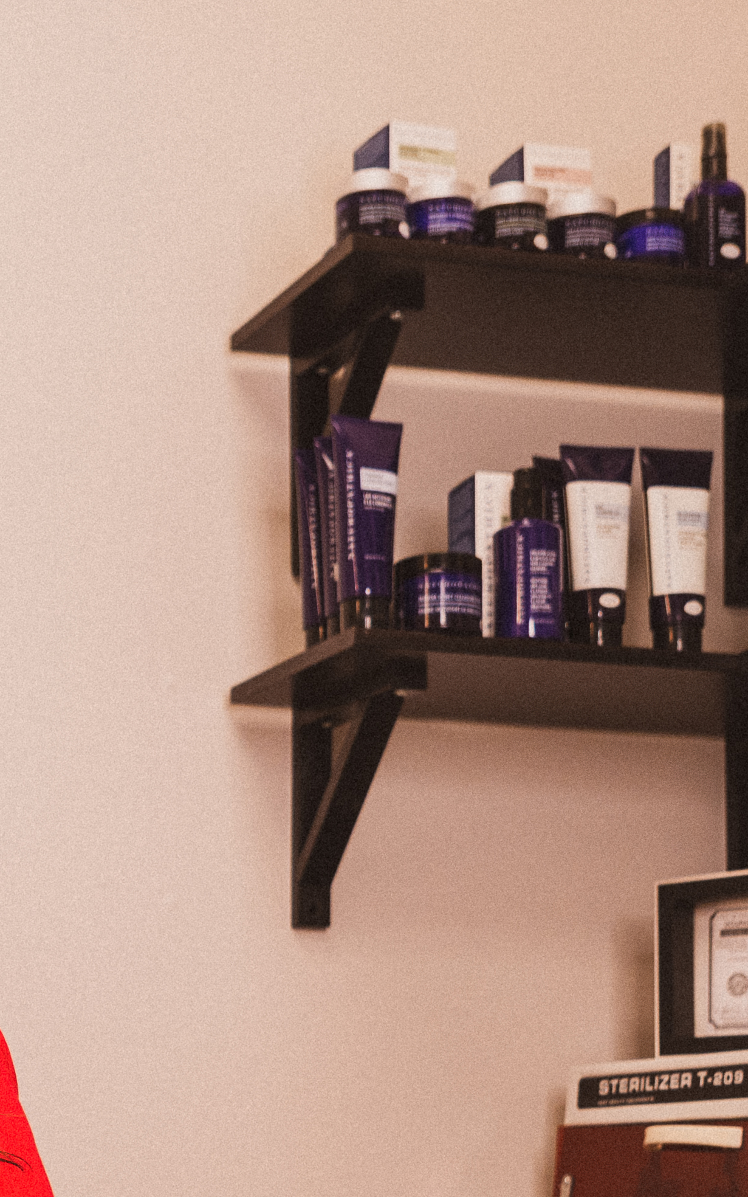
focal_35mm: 81
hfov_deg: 14.8
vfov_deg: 24.9
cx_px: -416
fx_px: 2641
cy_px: 1028
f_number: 3.2
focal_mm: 26
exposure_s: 1/60
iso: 320
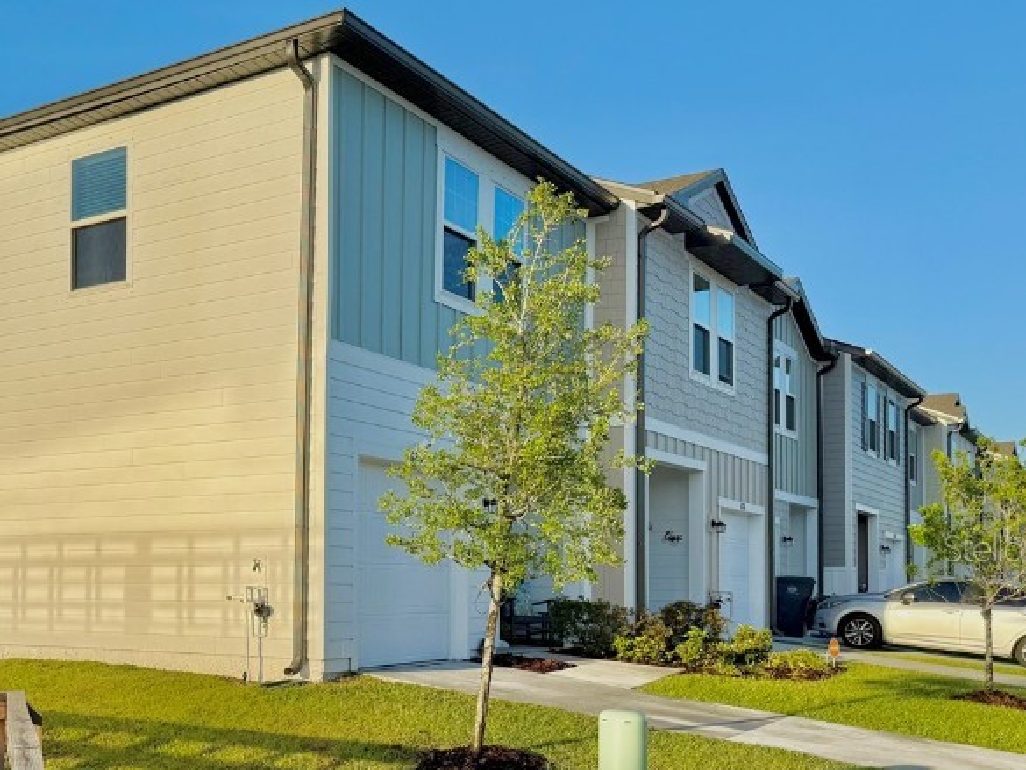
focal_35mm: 42
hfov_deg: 42.8
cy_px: 547
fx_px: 1245
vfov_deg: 33.9
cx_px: 210
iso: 80
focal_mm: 6.76
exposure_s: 1/7353
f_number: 1.78
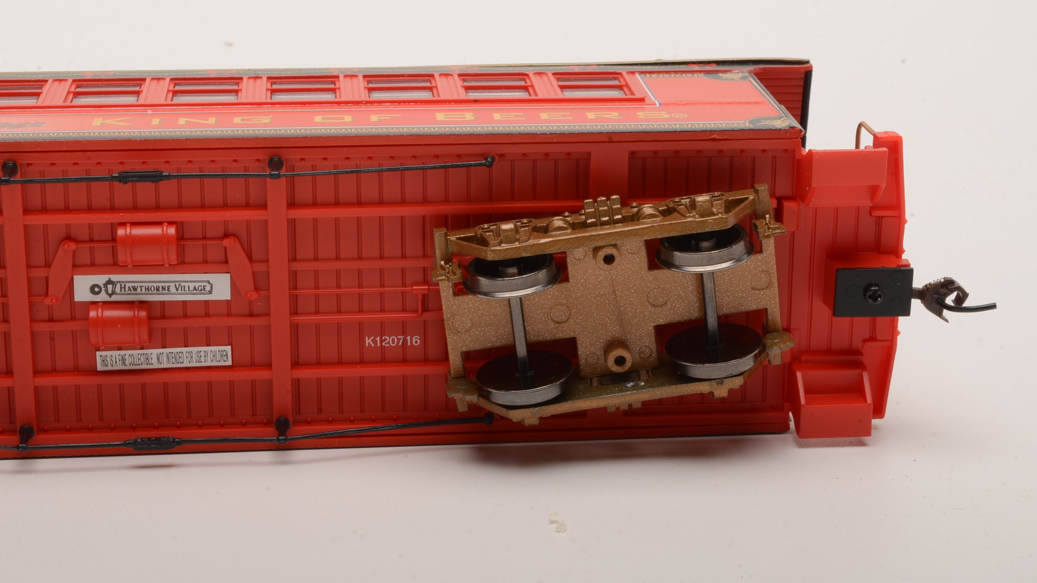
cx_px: 517
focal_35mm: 82
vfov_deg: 14.7
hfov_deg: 25.9
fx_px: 2255
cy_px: 247
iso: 100
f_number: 29
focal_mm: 52
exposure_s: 1/200
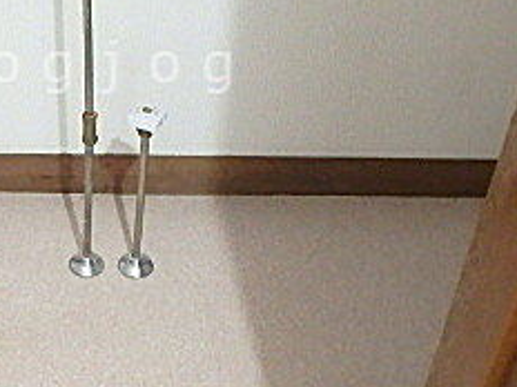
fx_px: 866
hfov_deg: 32.2
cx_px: 91
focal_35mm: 58
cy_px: 67
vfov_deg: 24.7
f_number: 3.5
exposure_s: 1/10
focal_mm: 3.7
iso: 800
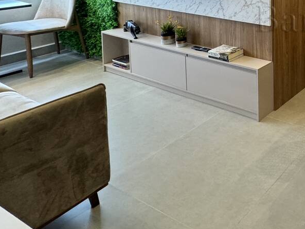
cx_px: 367
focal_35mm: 34
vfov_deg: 35.0
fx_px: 300
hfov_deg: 39.1
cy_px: -31
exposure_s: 1/60
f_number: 2.2
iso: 200
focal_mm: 2.22
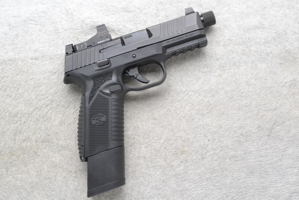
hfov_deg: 37.9
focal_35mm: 52
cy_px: 100
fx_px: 436
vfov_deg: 25.8
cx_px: 150
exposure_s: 1/60
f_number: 25
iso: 3200
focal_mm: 35
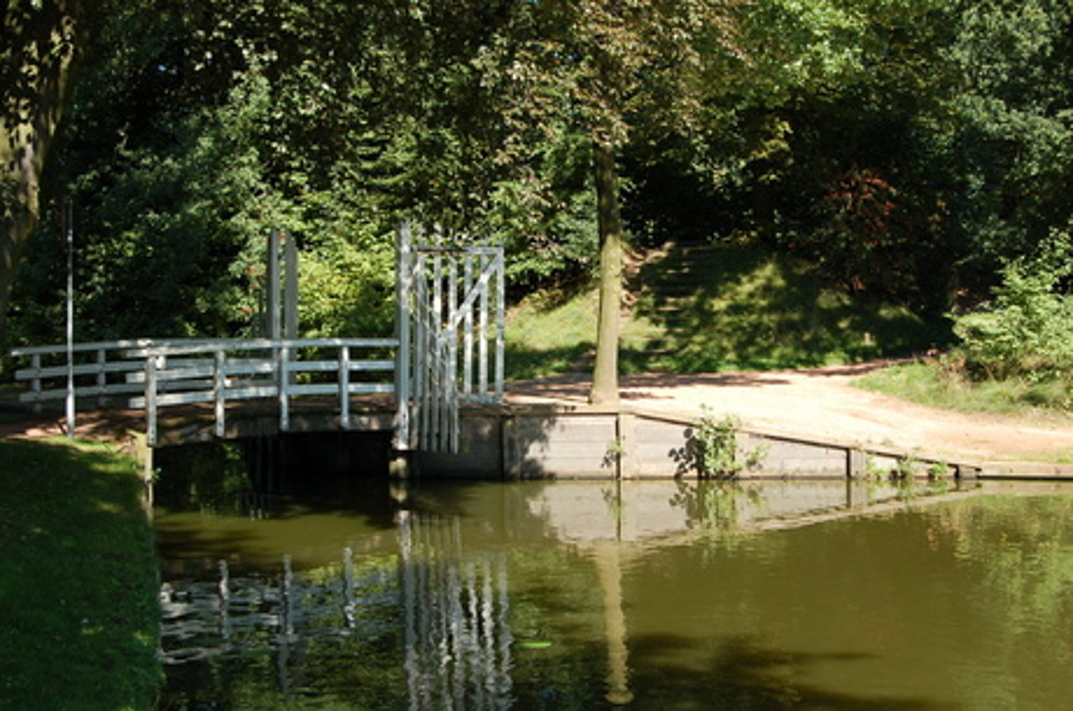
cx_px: 536
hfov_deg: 35.1
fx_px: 1696
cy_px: 356
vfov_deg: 23.7
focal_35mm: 57
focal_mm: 38
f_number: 10
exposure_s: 1/160
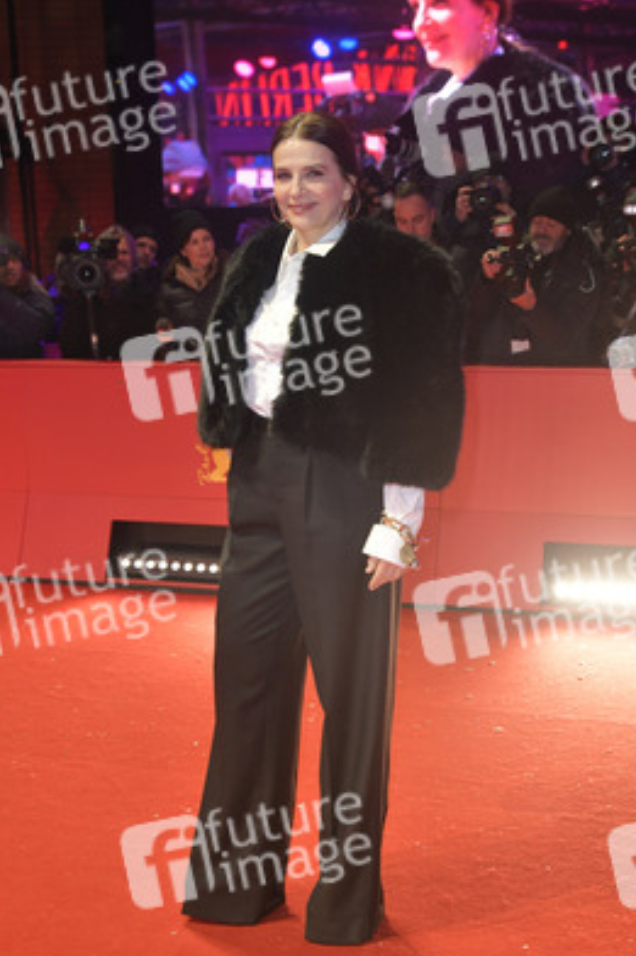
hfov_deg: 27.5
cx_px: 317
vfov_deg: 40.4
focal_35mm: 49
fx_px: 1300
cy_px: 485
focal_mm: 48
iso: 2000
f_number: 5.6
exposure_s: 1/200
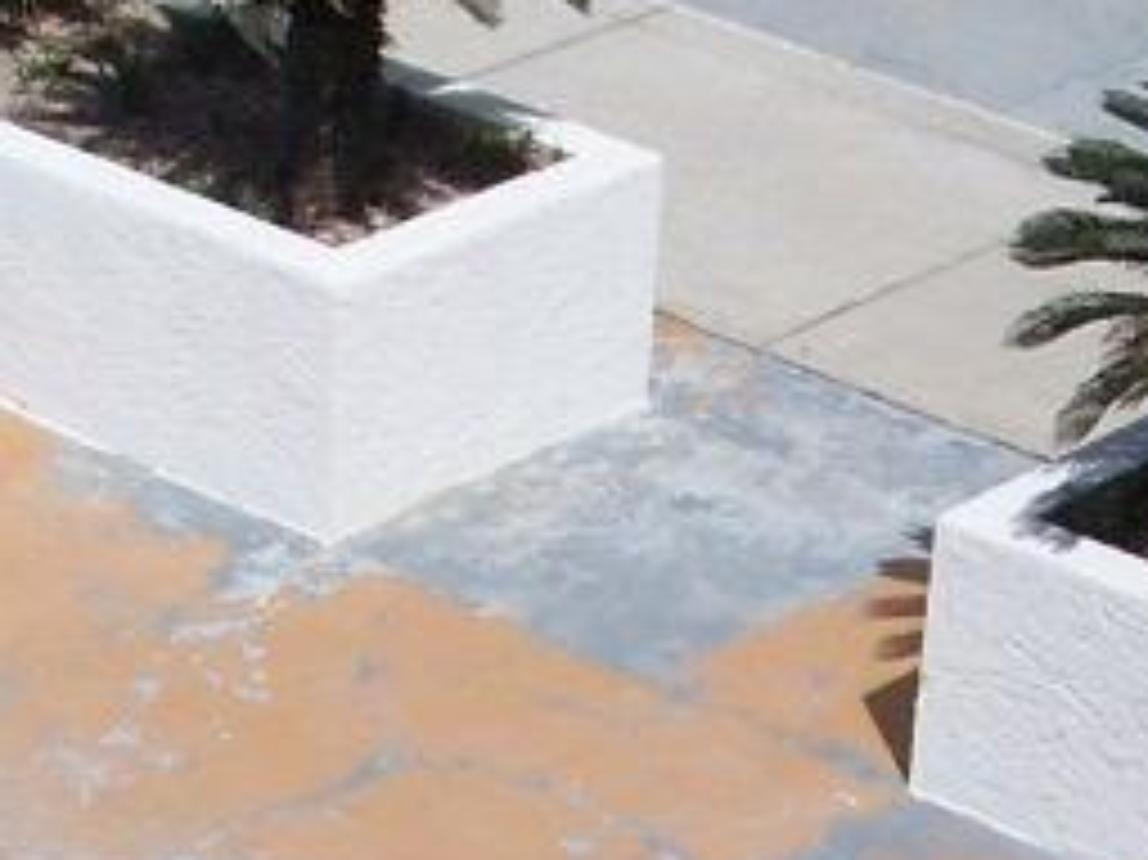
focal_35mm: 181
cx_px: 639
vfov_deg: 8.2
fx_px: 6000
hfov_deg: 10.9
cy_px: 846
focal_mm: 5.85
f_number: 4
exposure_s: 1/1000
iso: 64
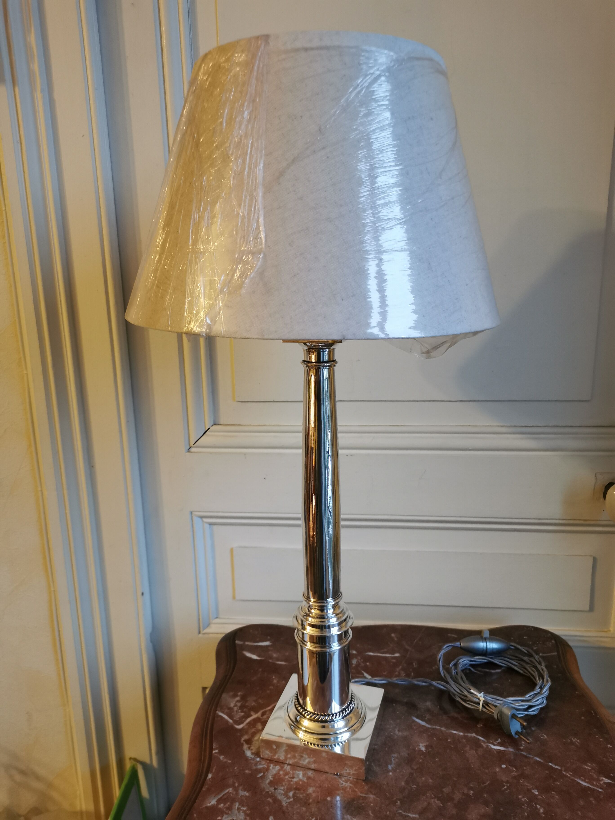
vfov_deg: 65.3
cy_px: 410
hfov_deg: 51.4
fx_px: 640
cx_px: 308
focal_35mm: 27
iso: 400
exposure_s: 1/33.3
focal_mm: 5.58
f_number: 1.8
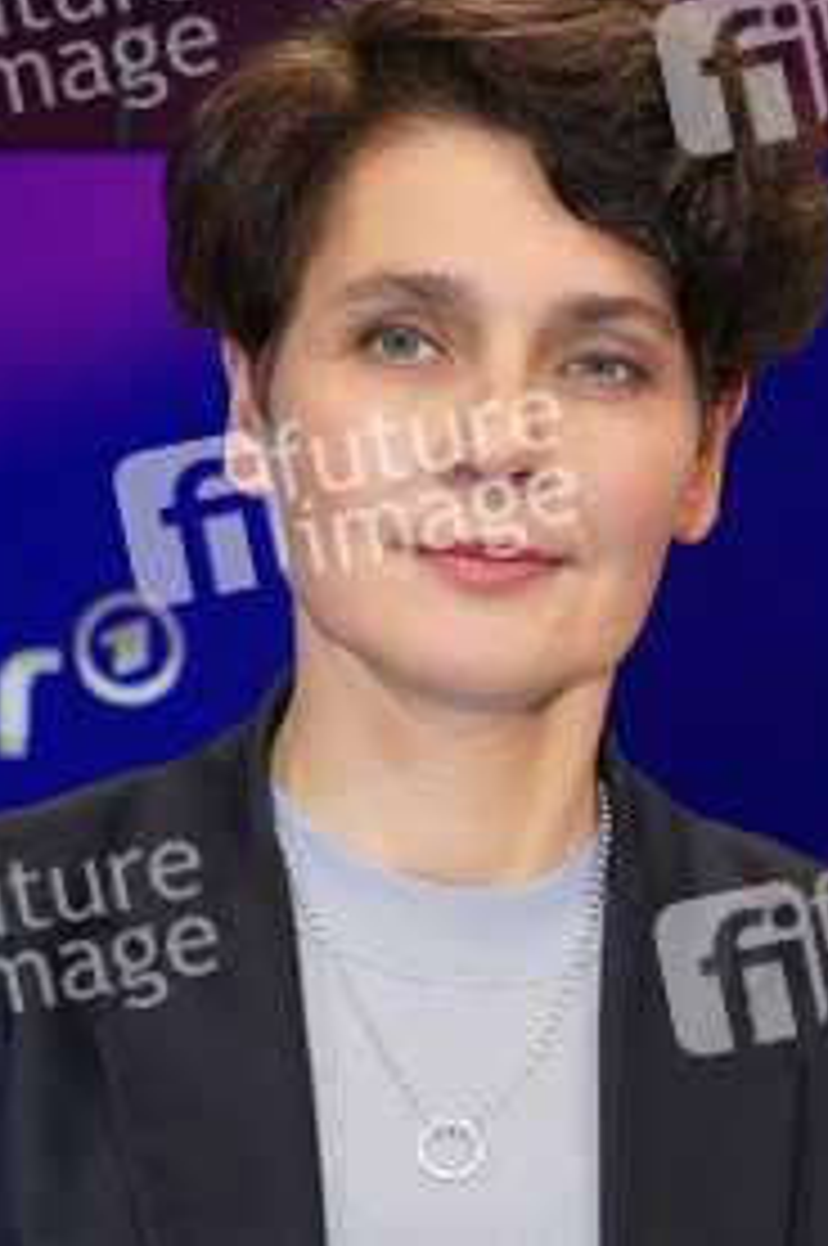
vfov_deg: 32.4
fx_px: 2144
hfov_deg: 21.8
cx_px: 477
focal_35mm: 62
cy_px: 724
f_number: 5.6
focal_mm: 43
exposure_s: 1/125
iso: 2000
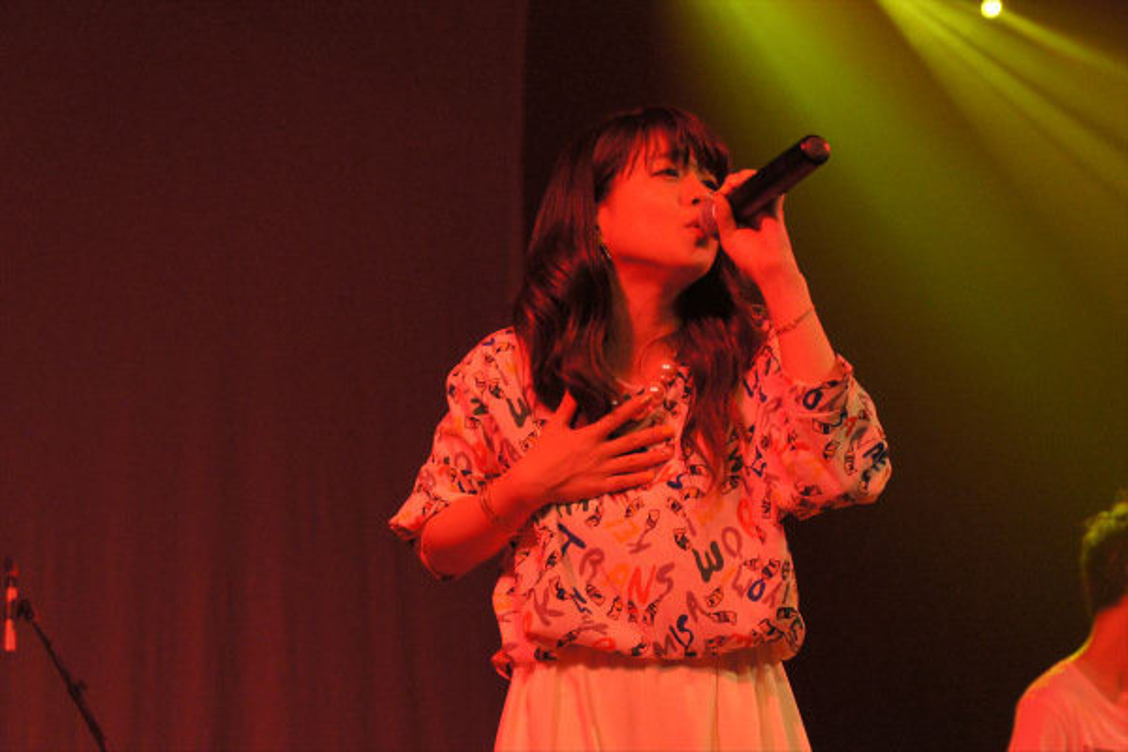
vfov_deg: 11.0
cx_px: 564
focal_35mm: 124
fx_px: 3901
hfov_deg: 16.5
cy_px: 376
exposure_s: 1/100
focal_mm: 83
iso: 1600
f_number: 5.6
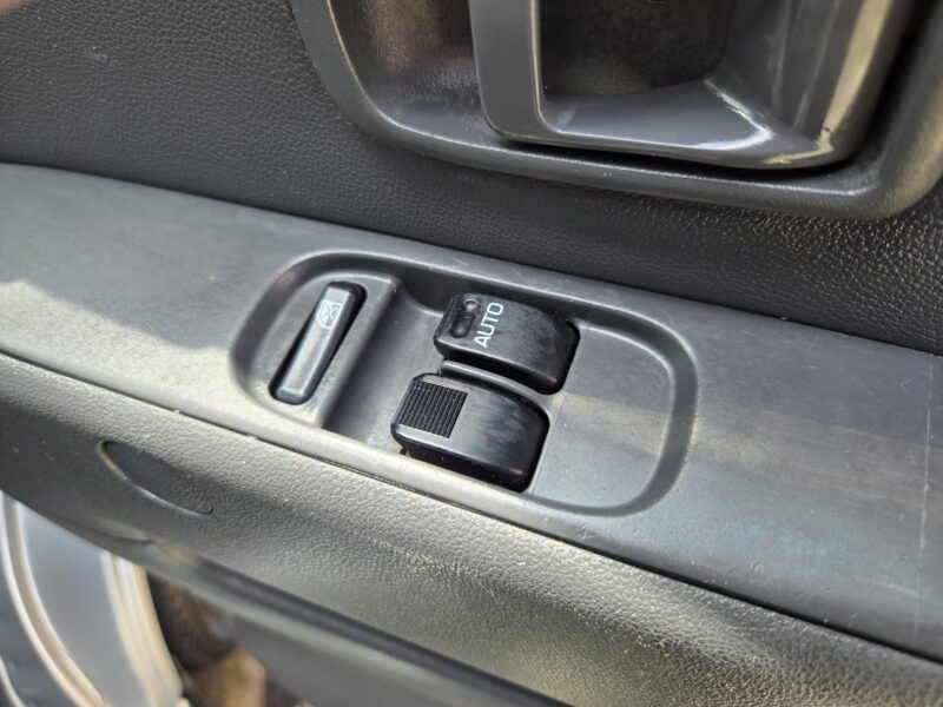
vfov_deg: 58.9
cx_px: 472
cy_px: 354
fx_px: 627
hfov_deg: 73.9
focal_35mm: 23
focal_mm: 5.4
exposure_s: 1/188
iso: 25
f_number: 1.8
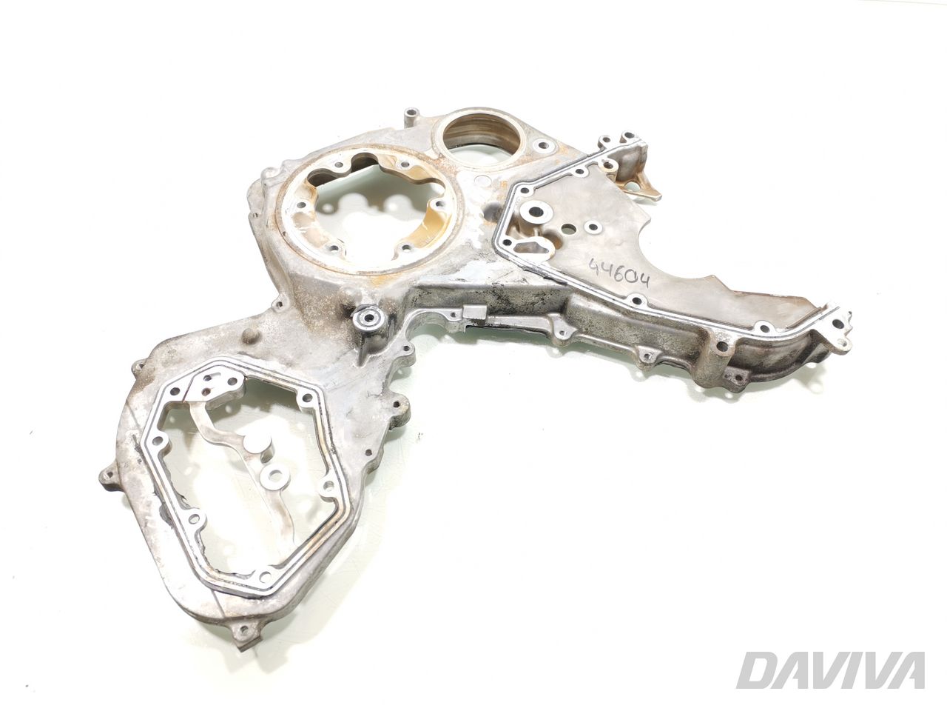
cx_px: 474
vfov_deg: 53.1
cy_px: 356
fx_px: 711
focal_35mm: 26
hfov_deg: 67.3
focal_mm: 4.75
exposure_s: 1/50
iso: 50
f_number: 1.8
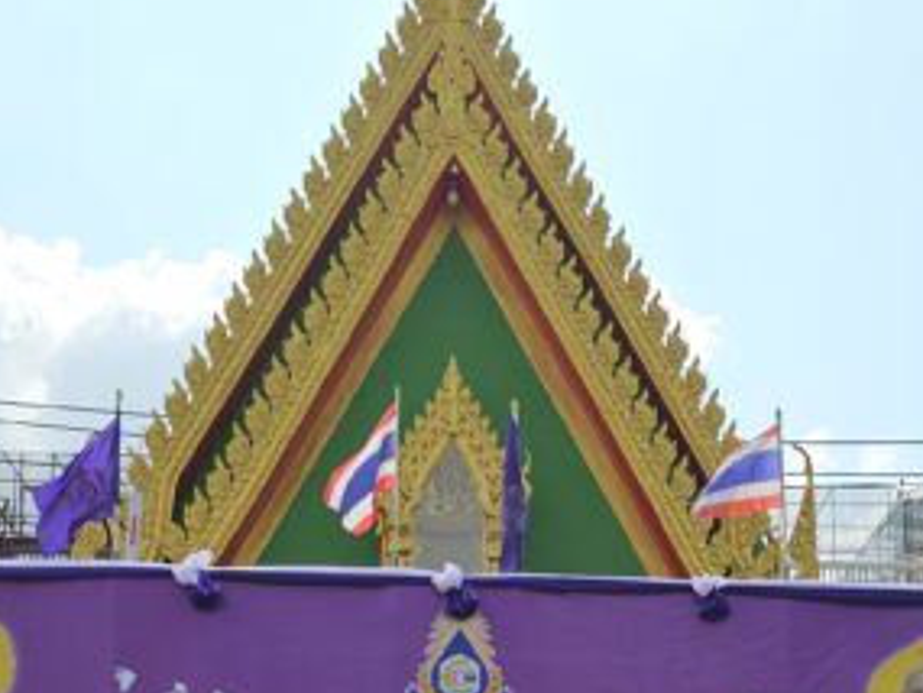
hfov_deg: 31.1
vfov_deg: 21.6
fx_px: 1654
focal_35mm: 62
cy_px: 881
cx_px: 560
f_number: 1.7
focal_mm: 6.3
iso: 10
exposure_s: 1/1000
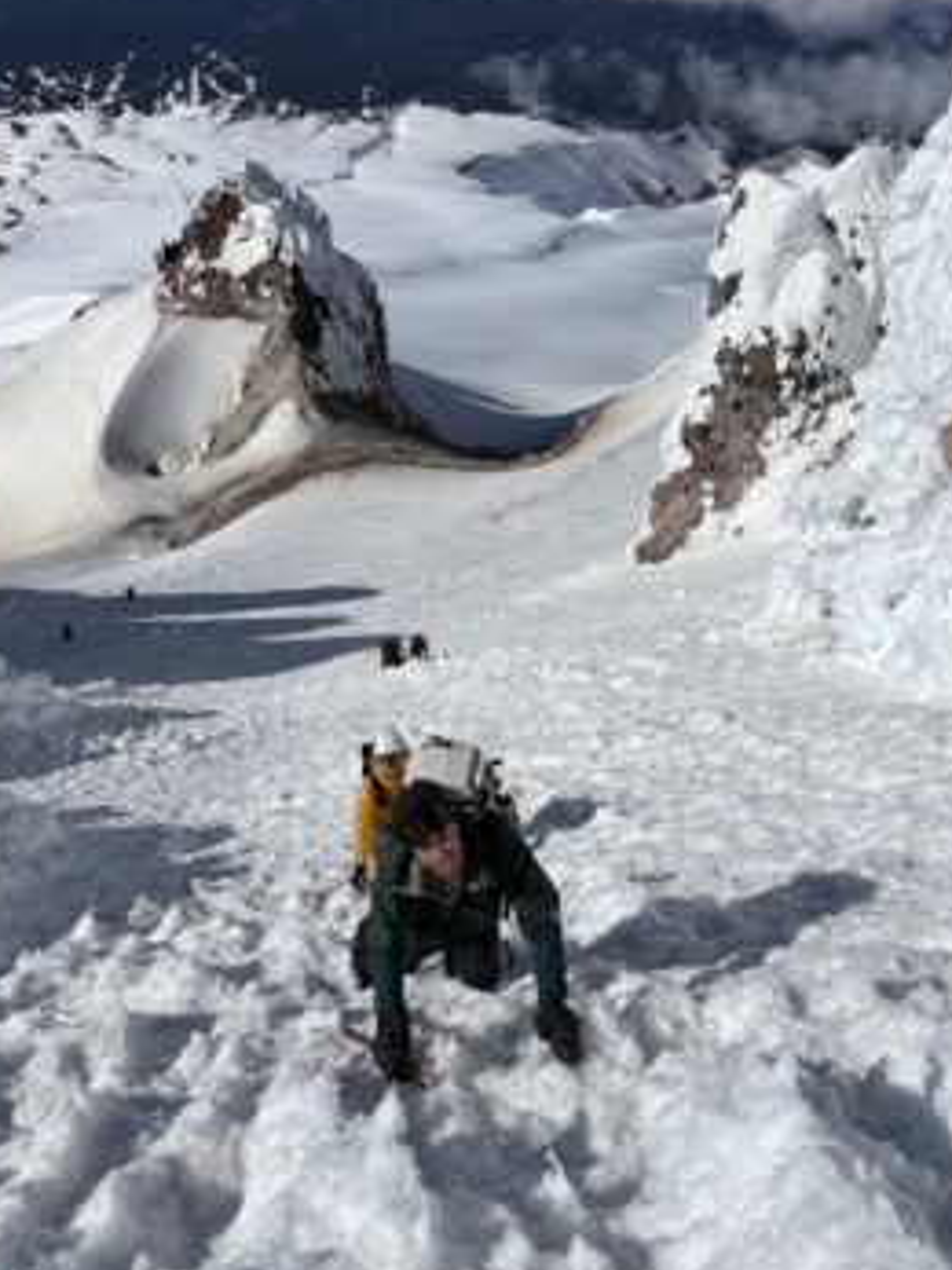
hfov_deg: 46.7
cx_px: 443
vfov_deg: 59.8
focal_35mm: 30
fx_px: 1101
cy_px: 560
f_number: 1.6
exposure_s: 1/14493
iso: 40
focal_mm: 5.96
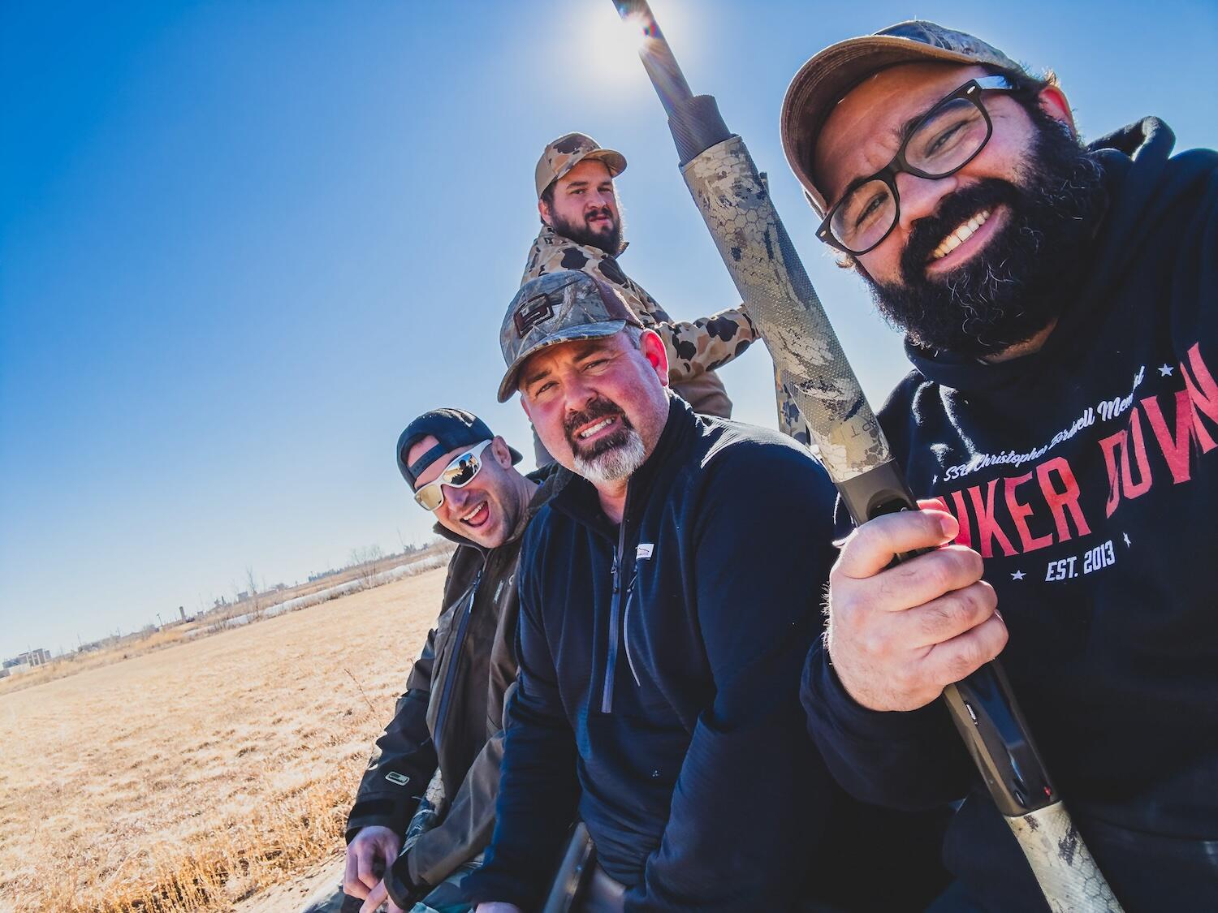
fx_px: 809
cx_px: 609
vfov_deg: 58.9
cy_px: 456
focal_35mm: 23
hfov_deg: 73.9
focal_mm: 2.69
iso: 25
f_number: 1.9
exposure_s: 1/550
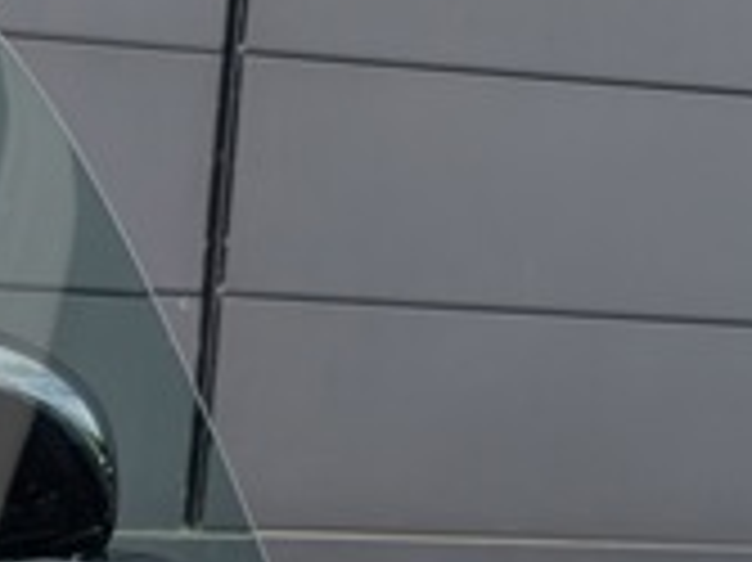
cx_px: -527
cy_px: 989
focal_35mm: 115
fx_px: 2496
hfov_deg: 15.2
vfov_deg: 11.9
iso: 44
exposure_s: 1/275
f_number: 1.68
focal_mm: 6.9
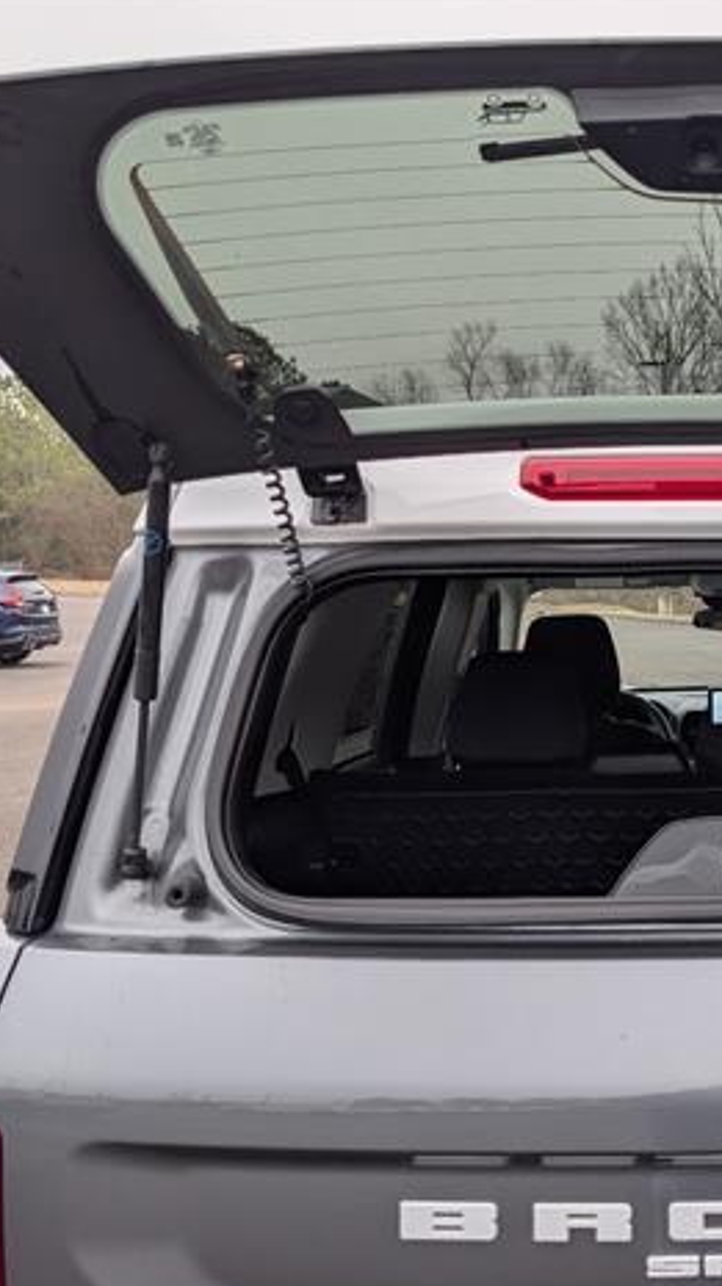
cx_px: 775
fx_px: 1227
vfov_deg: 55.3
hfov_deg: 29.8
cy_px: 650
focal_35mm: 36
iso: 23
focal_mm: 6.9
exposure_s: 1/145
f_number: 1.68
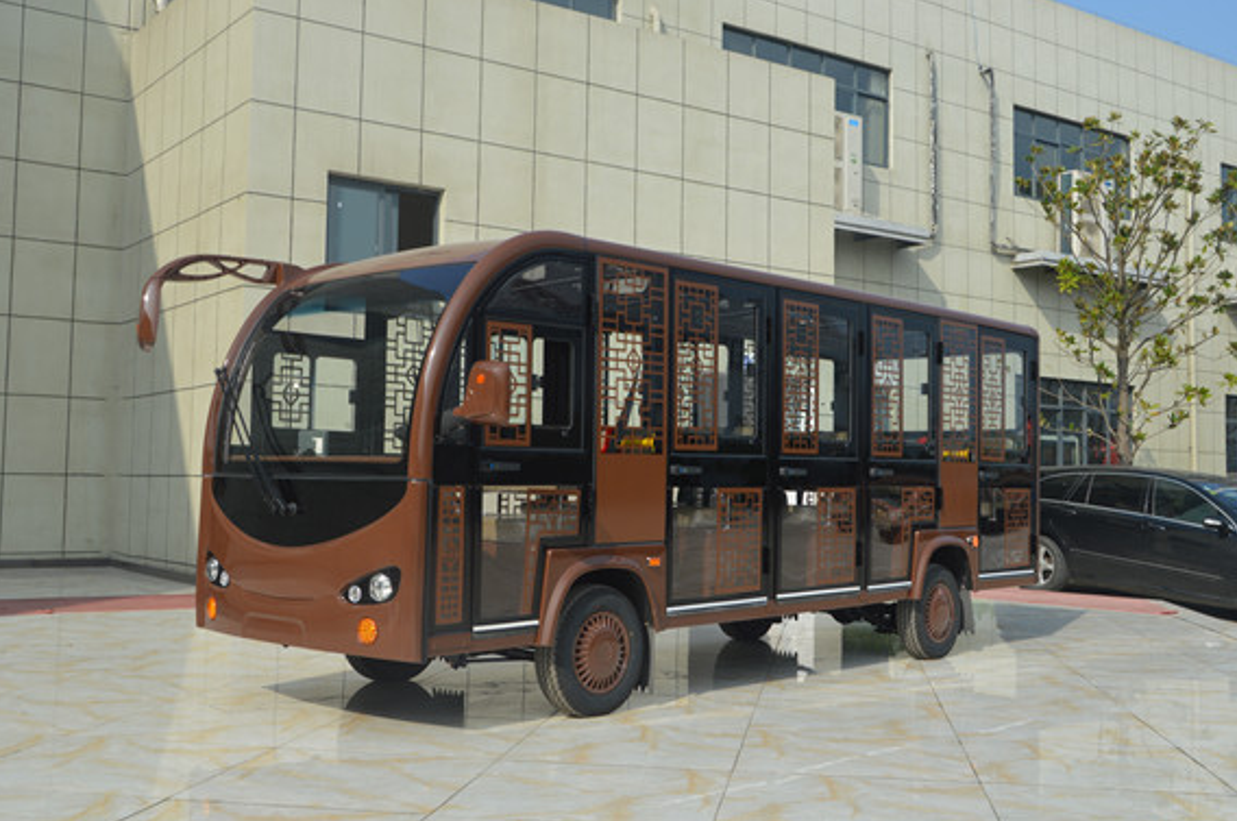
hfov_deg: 50.8
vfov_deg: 34.9
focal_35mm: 38
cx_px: 618
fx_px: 1304
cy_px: 392
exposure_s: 1/250
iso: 100
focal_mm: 24
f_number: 8
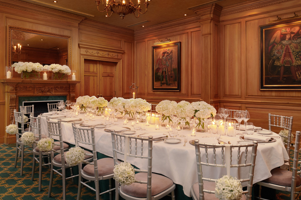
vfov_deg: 49.4
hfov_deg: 69.3
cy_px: 87
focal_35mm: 26
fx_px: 217
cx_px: 159
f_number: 16
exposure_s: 1/250
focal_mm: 21
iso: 320
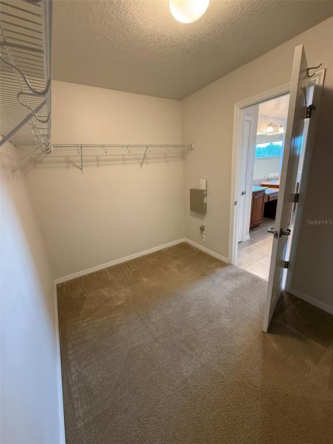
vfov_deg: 102.1
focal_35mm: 14
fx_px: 180
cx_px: 166
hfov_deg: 85.7
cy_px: 222
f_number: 2.2
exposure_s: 1/60
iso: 320
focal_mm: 2.22
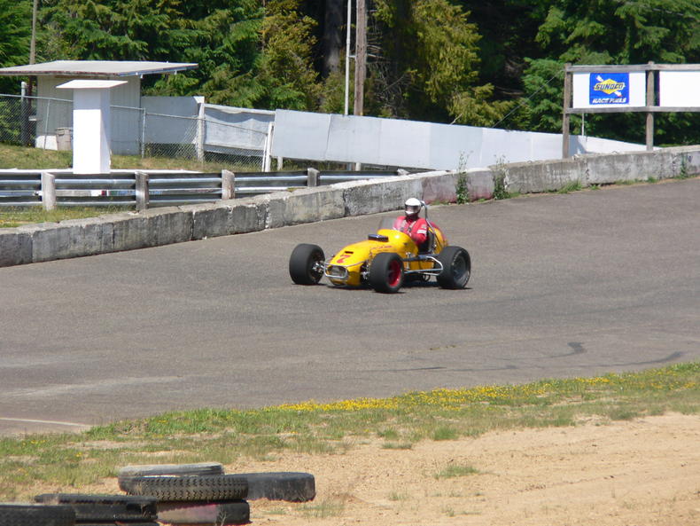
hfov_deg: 4.6
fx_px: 8738
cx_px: 350
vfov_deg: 3.4
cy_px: 263
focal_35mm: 432
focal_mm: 72
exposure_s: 1/500
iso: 80
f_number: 4.6
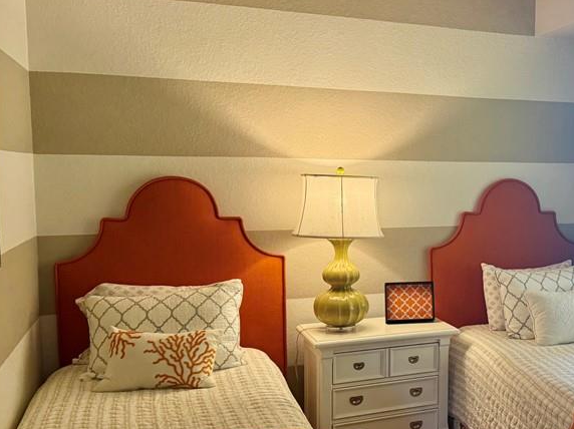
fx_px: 712
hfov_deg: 41.3
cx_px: 489
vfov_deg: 33.5
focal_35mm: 43
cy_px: 246
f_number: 1.78
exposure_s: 1/120
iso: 200
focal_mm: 6.76
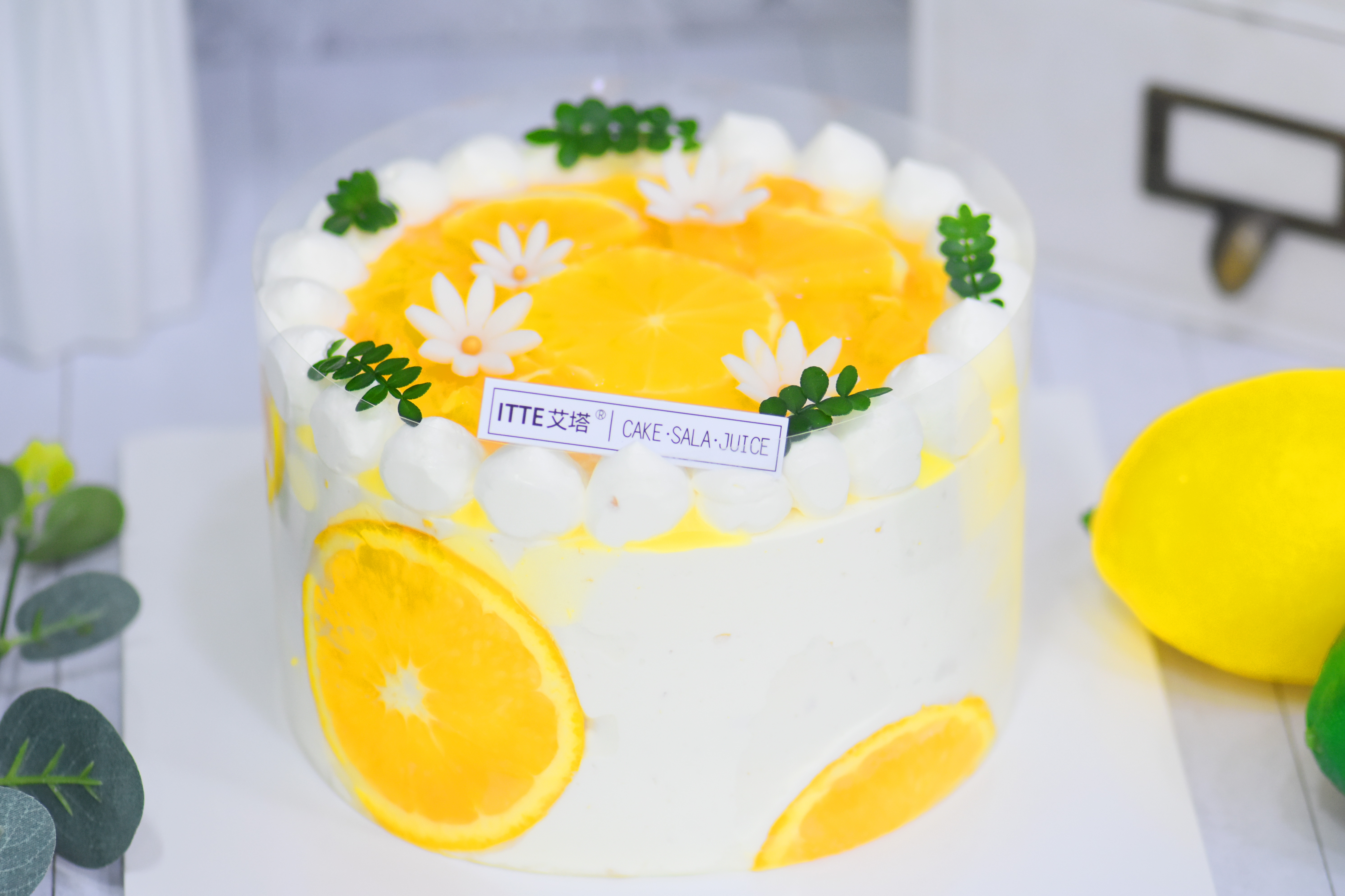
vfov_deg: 8.7
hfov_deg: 13.0
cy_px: 448
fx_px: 5883
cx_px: 672
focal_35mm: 158
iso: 800
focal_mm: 105
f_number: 5
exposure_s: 1/100
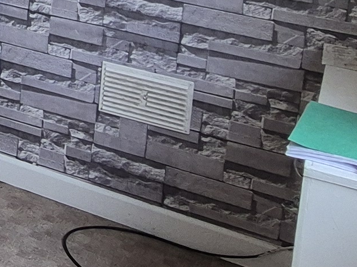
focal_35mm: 83
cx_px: -350
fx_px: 856
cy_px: -182
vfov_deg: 15.7
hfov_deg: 17.3
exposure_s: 1/50
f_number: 2.2
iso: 100
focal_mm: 2.2
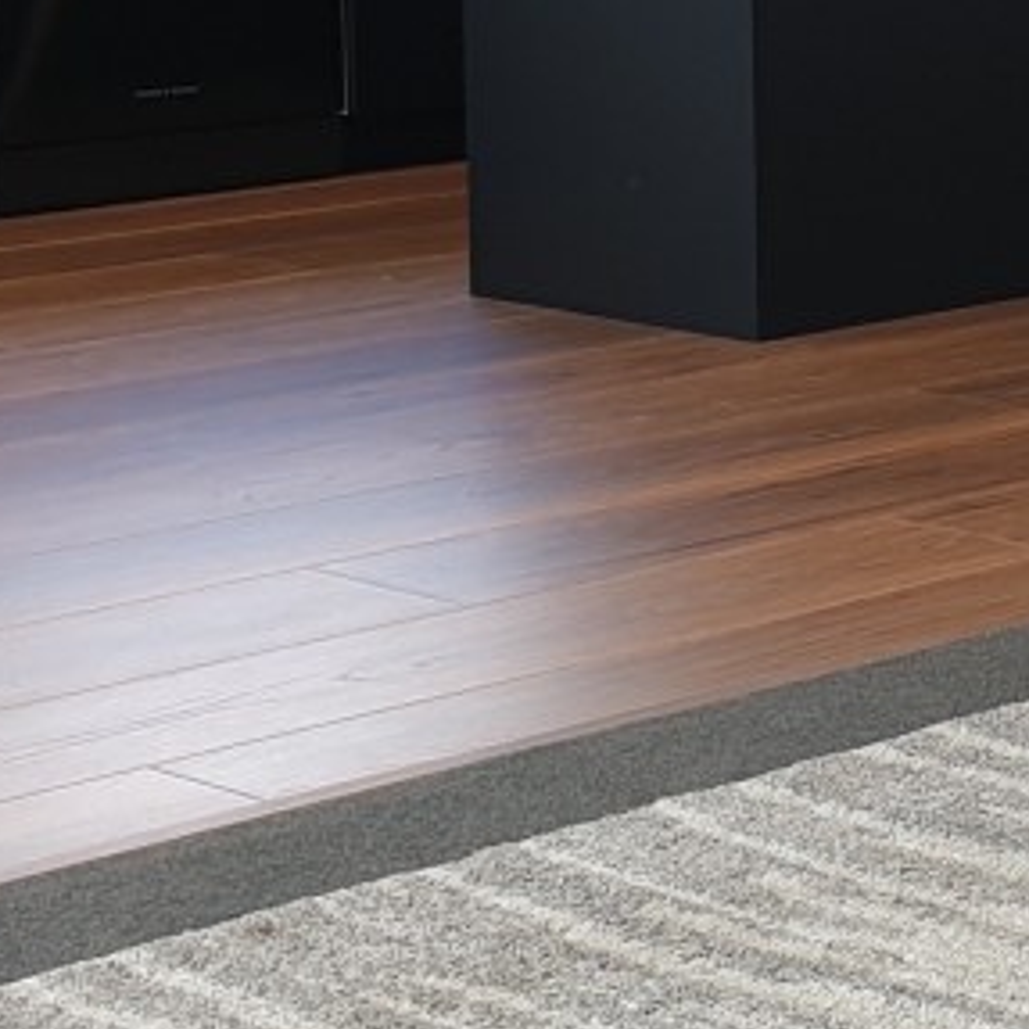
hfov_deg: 13.1
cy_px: 88
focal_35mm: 120
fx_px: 4036
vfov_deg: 14.4
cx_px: 1861
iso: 50
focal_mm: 4.3
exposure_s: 1/101
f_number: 2.4
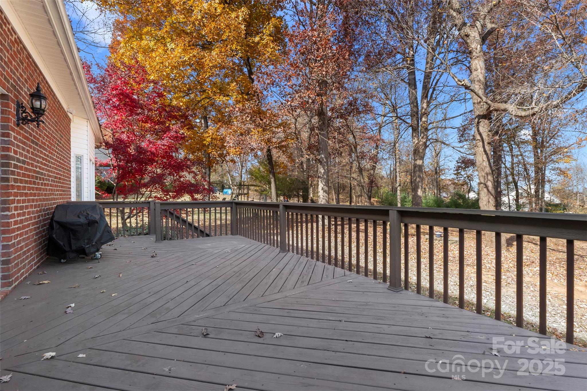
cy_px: 196
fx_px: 269
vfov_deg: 72.0
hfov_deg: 95.0
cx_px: 294
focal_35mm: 16
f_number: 9
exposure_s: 1/50
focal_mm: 11
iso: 250
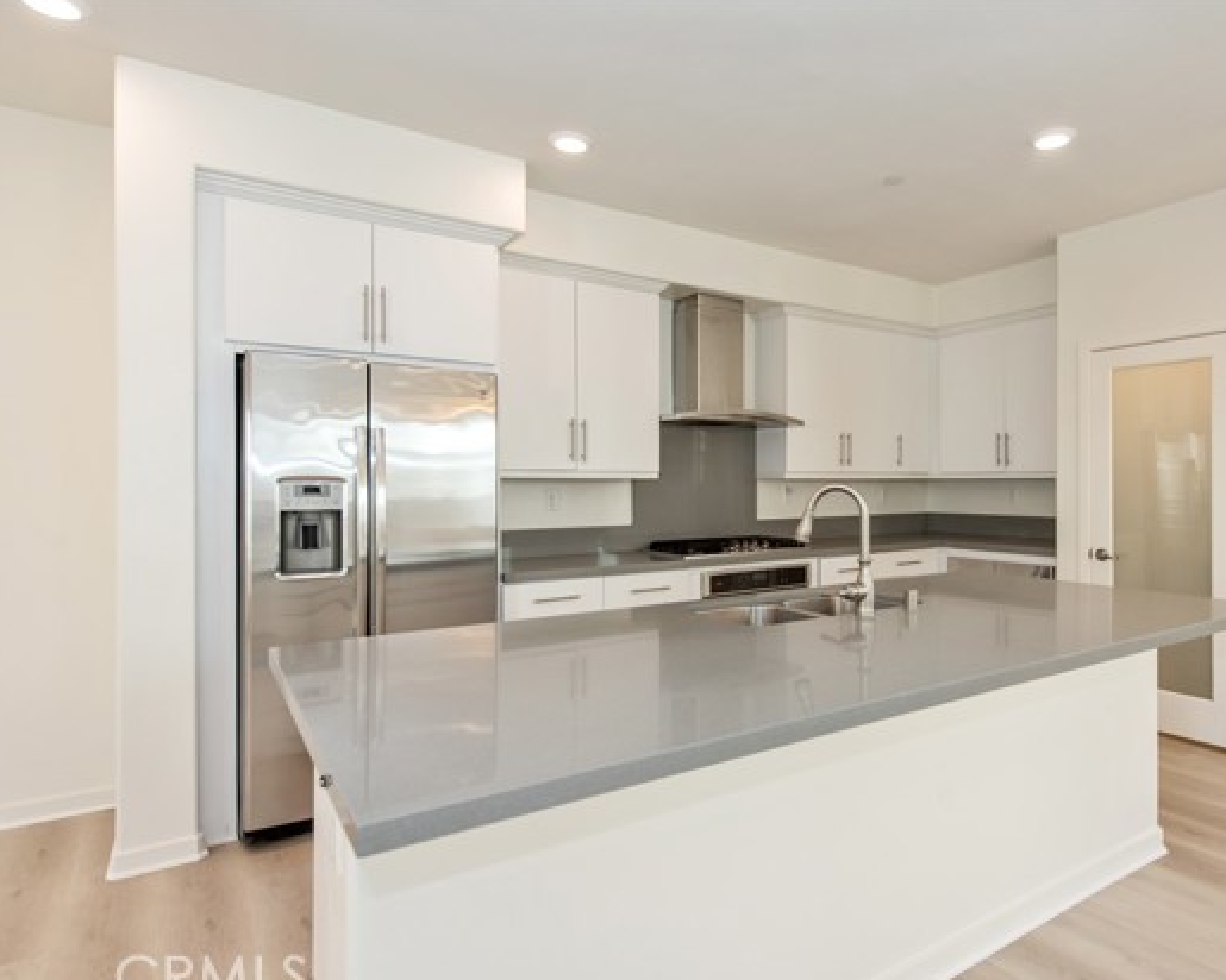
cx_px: 719
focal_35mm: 21
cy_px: 503
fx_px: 762
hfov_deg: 77.0
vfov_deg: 65.5
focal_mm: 18
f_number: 5.6
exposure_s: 1/125
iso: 500
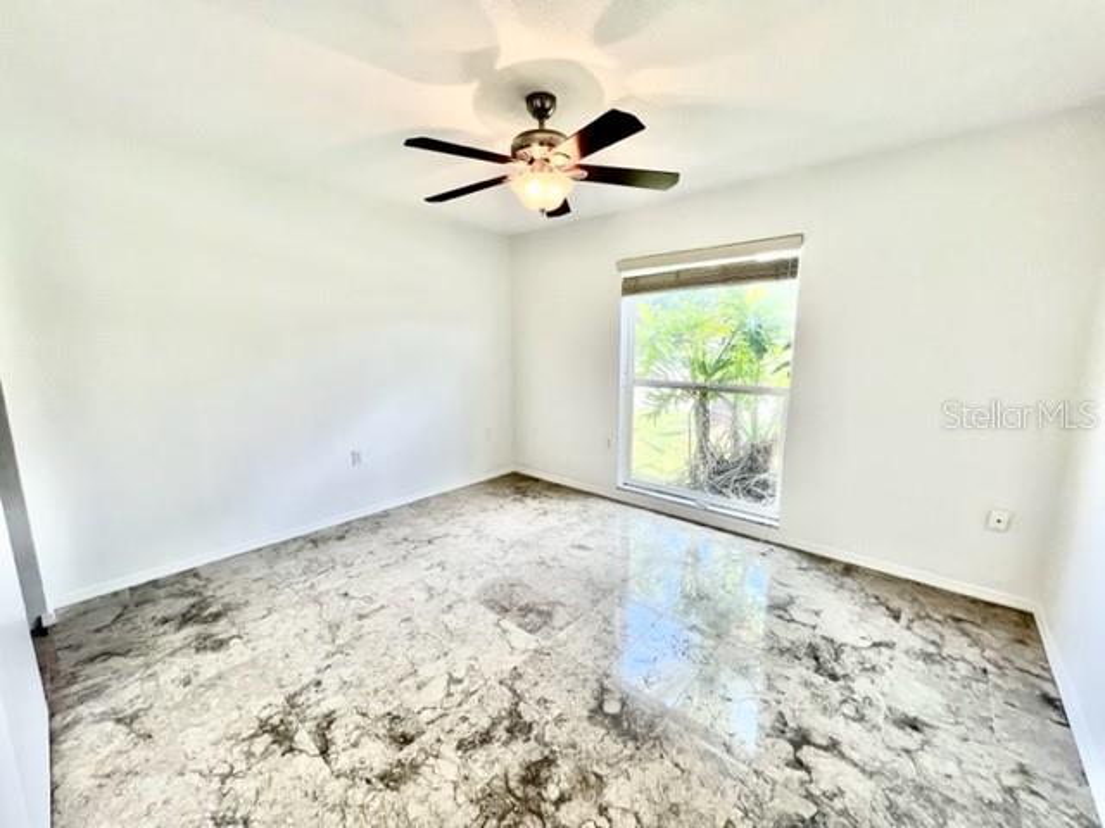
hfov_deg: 106.2
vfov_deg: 89.9
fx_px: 415
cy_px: 414
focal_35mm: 13
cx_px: 552
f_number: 1.8
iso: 50
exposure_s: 1/122
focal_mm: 1.57
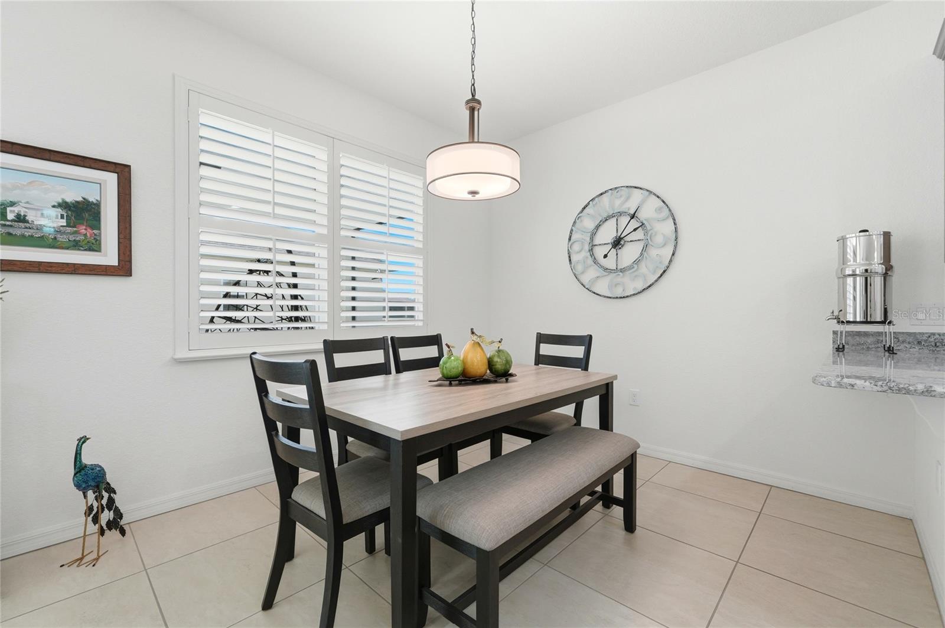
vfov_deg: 77.2
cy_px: 314
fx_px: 393
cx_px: 472
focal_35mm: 15
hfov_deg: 100.5
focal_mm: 10
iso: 100
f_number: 7.1
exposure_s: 1/125
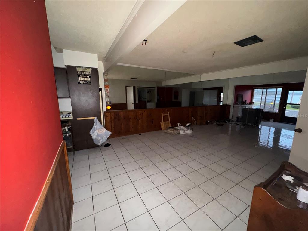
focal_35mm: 14
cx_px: 154
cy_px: 116
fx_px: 125
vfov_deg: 85.7
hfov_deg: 102.1
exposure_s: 1/16
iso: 1000
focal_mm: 2.22
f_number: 2.2
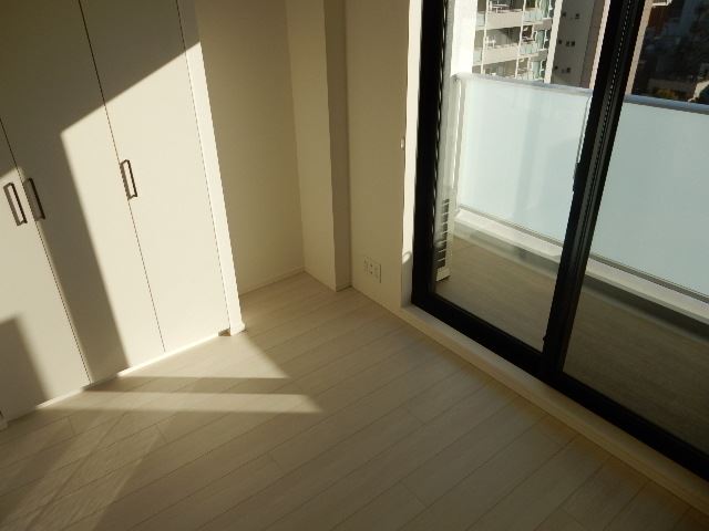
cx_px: 354
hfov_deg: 69.4
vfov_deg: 54.9
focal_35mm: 25
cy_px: 266
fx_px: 512
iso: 125
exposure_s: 1/1000
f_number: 3.7
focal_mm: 4.5
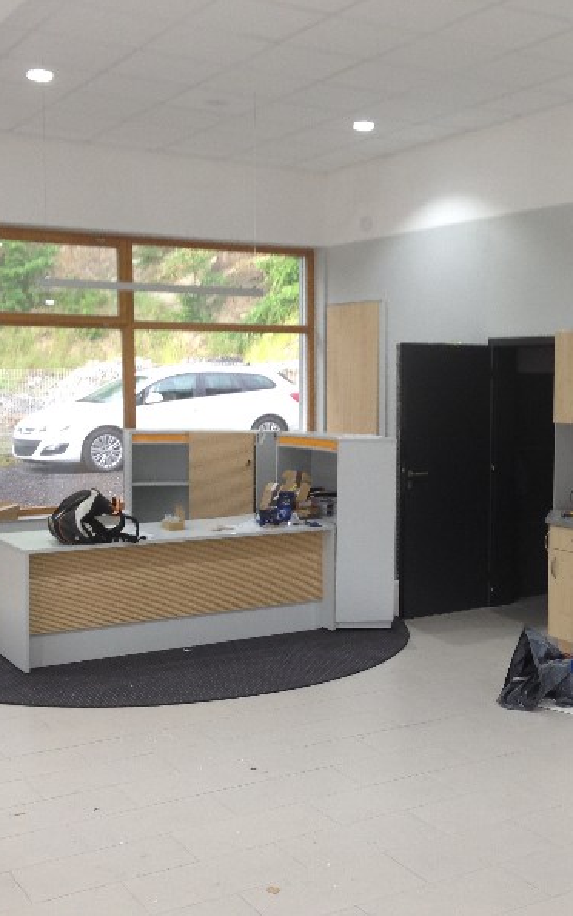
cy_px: 456
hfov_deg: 27.3
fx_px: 1174
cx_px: 379
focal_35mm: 47
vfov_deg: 42.6
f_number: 2.4
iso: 50
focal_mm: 4.12
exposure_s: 1/40
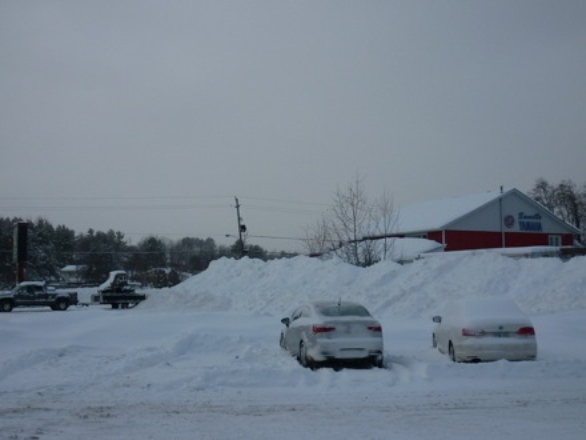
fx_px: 779
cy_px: 220
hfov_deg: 41.2
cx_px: 293
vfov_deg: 31.5
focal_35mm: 46
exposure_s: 1/320
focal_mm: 5.5
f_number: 8
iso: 80
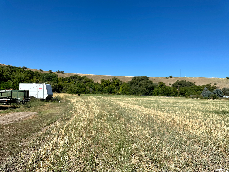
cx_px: 114
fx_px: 159
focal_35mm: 24
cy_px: 86
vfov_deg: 56.8
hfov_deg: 71.6
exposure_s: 1/5263
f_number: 1.78
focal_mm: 6.86
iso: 80
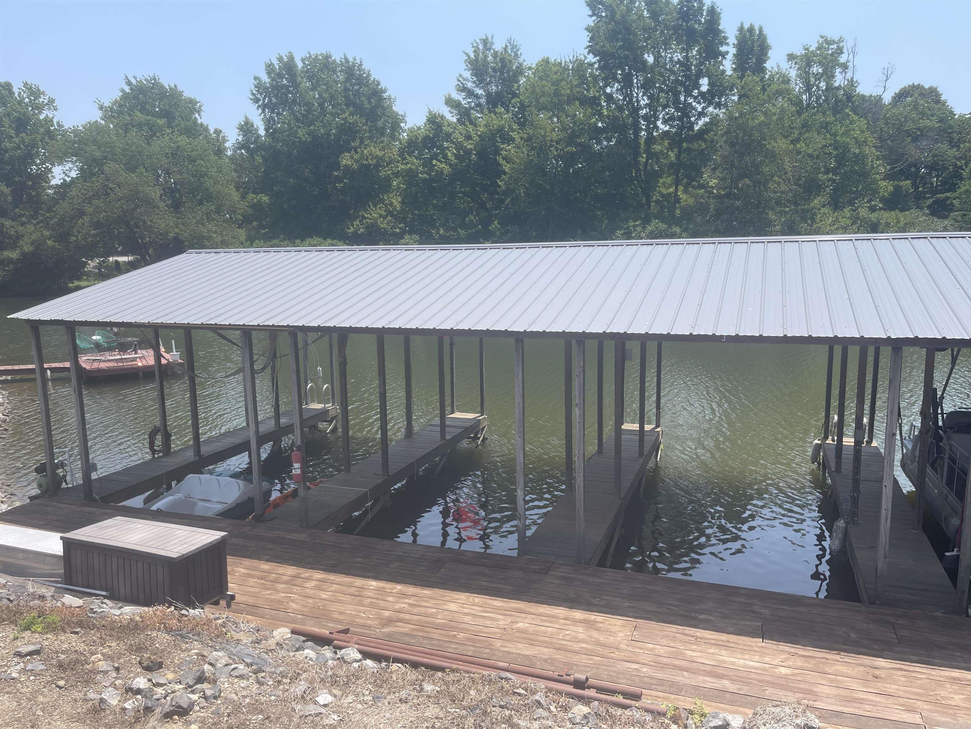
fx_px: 701
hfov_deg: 69.4
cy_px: 364
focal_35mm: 25
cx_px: 486
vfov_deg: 54.9
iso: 32
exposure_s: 1/2049
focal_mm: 5.1
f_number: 1.6
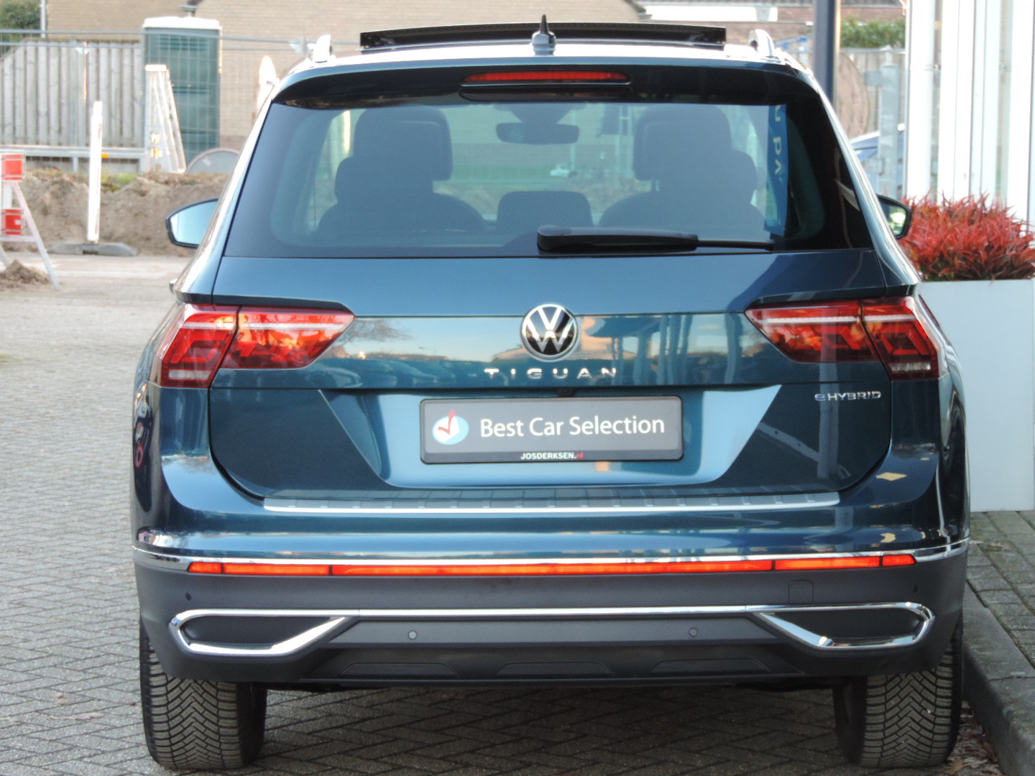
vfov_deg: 14.1
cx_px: 518
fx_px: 3139
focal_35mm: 105
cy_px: 388
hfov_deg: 18.7
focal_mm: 18.7
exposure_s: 1/60
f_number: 4.2
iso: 400
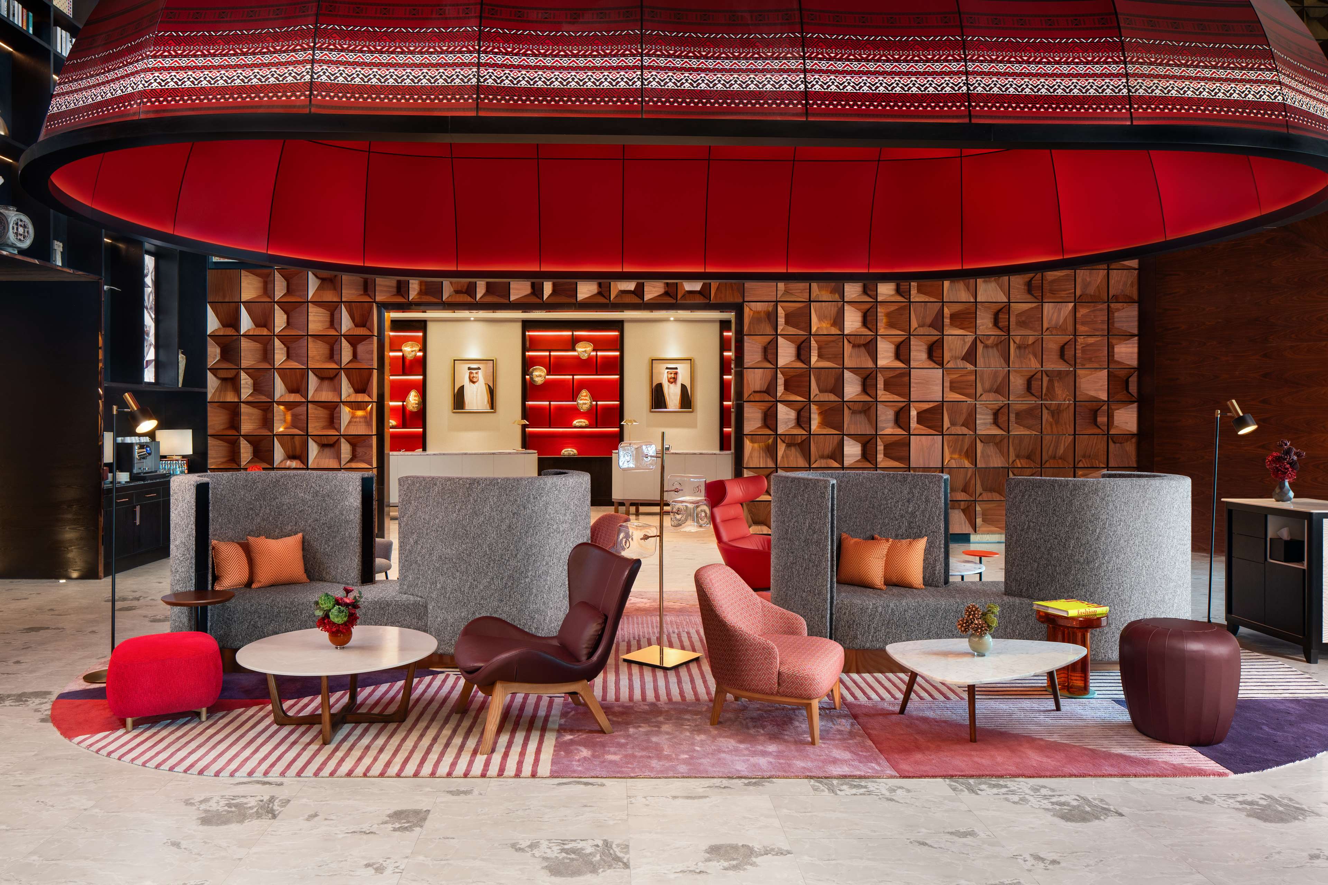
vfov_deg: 53.1
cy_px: 442
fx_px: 885
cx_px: 664
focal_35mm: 24
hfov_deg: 73.7
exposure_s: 1/1.25
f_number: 8
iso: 200
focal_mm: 24
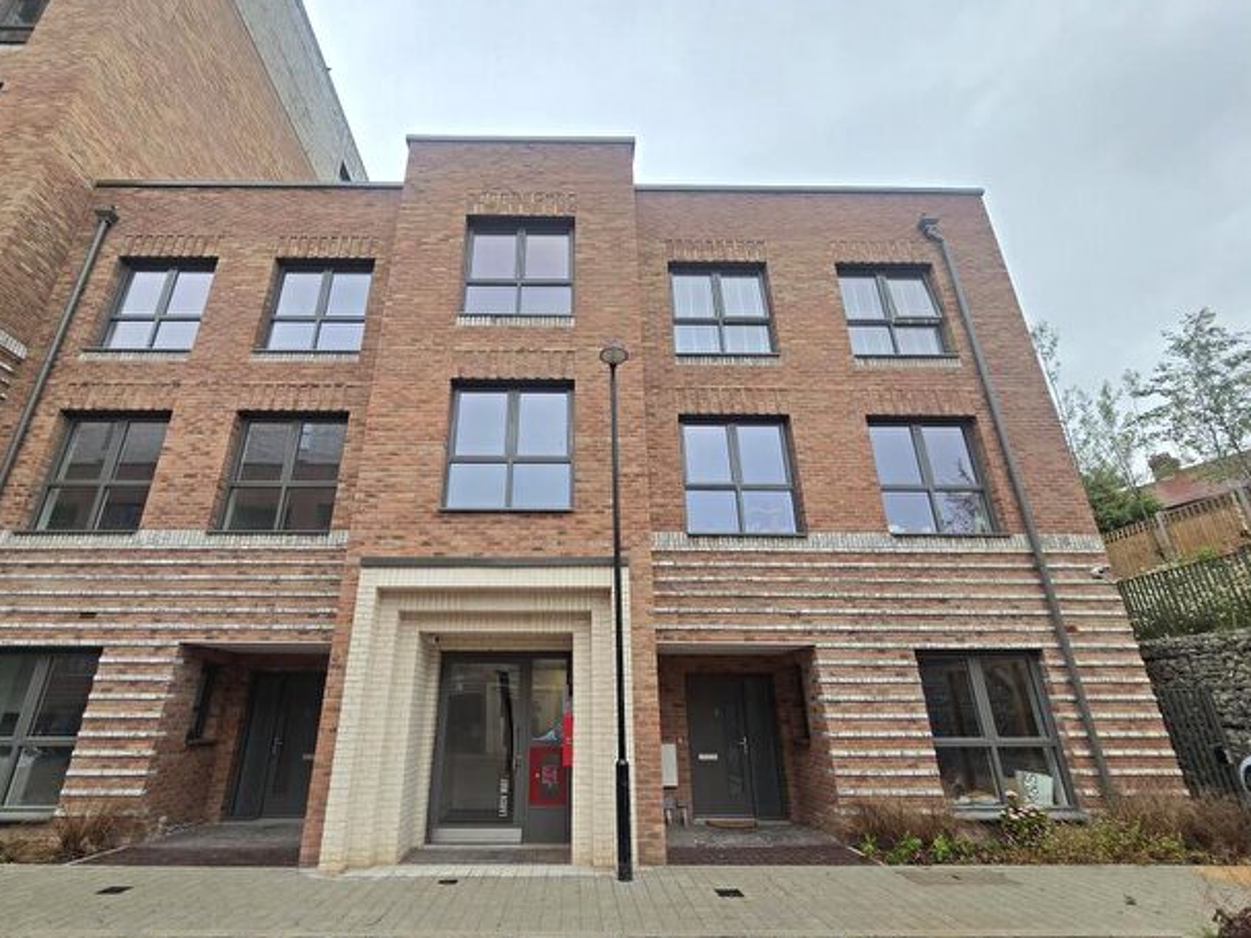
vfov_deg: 81.7
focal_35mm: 15
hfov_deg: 98.0
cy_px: 483
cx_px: 575
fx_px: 542
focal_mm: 2.2
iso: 50
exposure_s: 1/490
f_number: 2.2
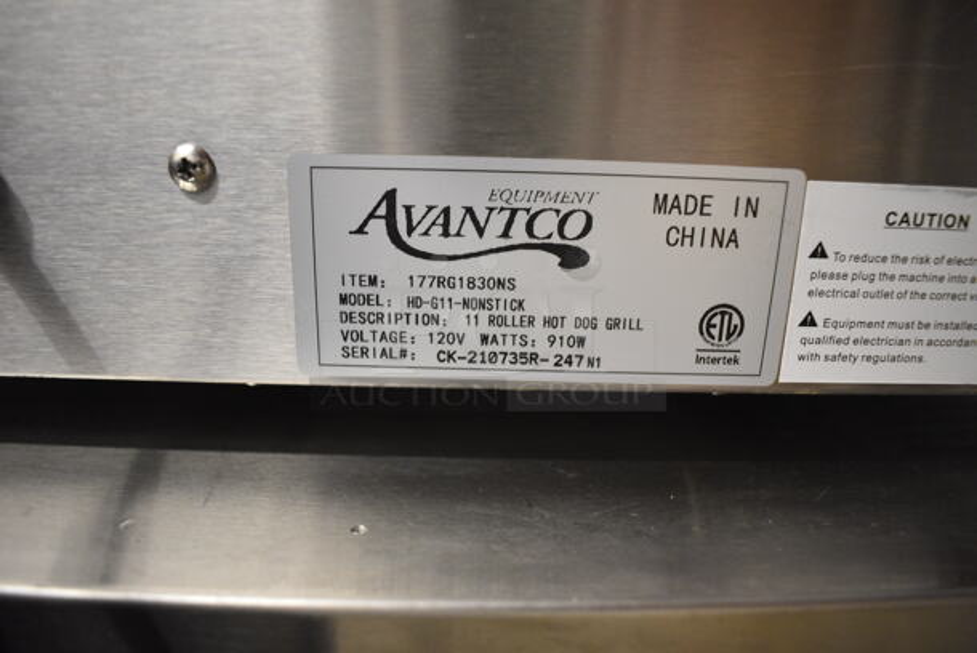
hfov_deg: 67.3
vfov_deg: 48.0
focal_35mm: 27
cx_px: 488
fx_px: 733
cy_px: 326
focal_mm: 18
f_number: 4
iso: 1800
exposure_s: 1/60
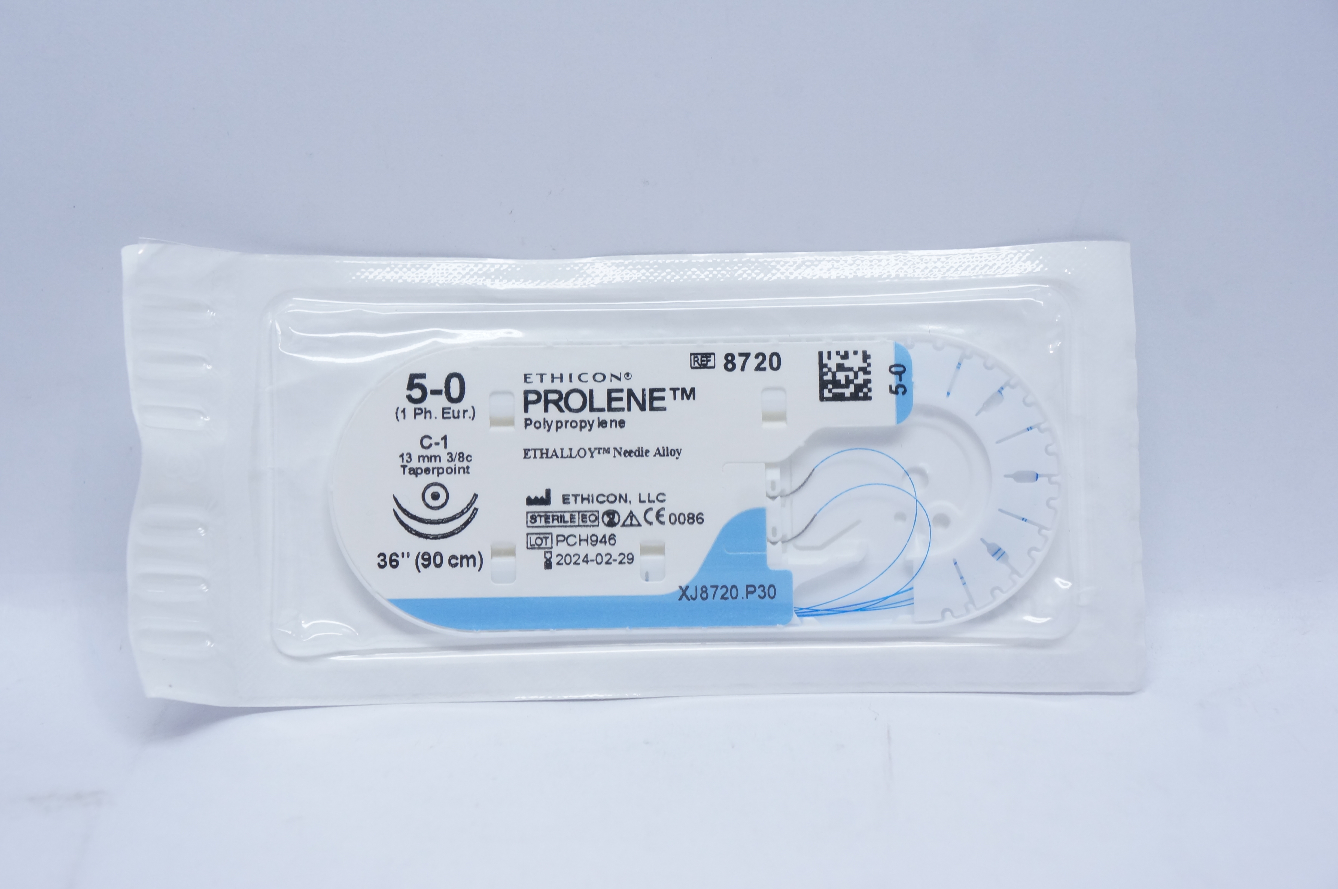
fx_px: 2228
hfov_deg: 33.4
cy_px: 444
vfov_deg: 22.6
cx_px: 669
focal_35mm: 60
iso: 800
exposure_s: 1/60
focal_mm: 40
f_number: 7.1
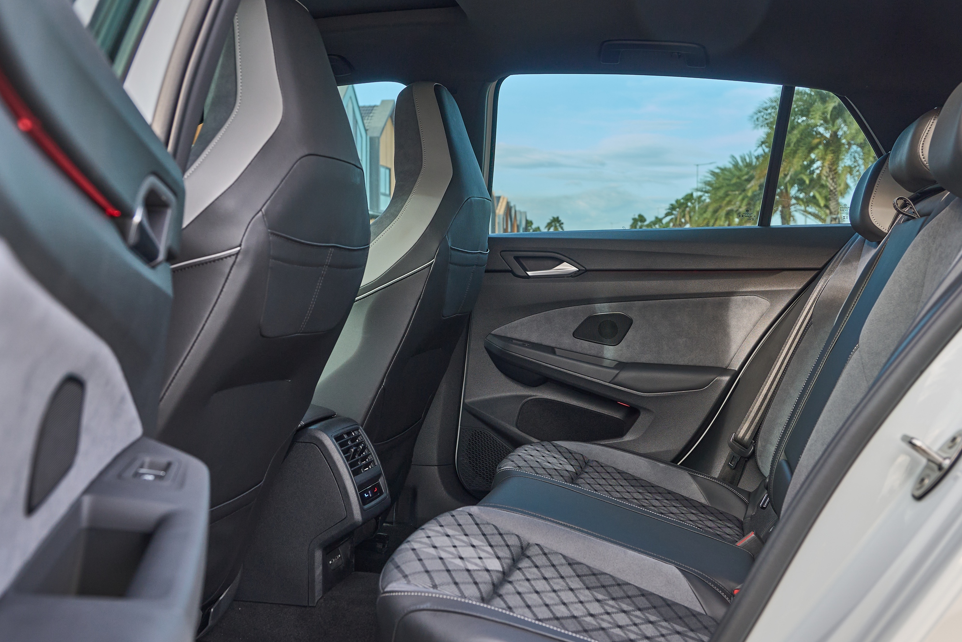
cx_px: 504
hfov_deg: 47.8
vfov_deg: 32.9
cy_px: 314
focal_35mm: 41
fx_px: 1086
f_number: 4
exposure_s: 1/100
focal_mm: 21
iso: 80
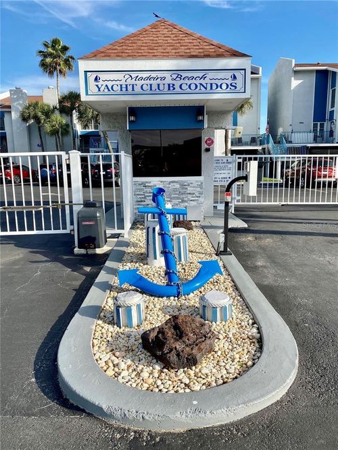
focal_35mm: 26
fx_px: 339
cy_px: 225
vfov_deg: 67.3
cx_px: 169
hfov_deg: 53.0
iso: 32
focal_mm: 4.25
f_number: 1.8
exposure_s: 1/2825
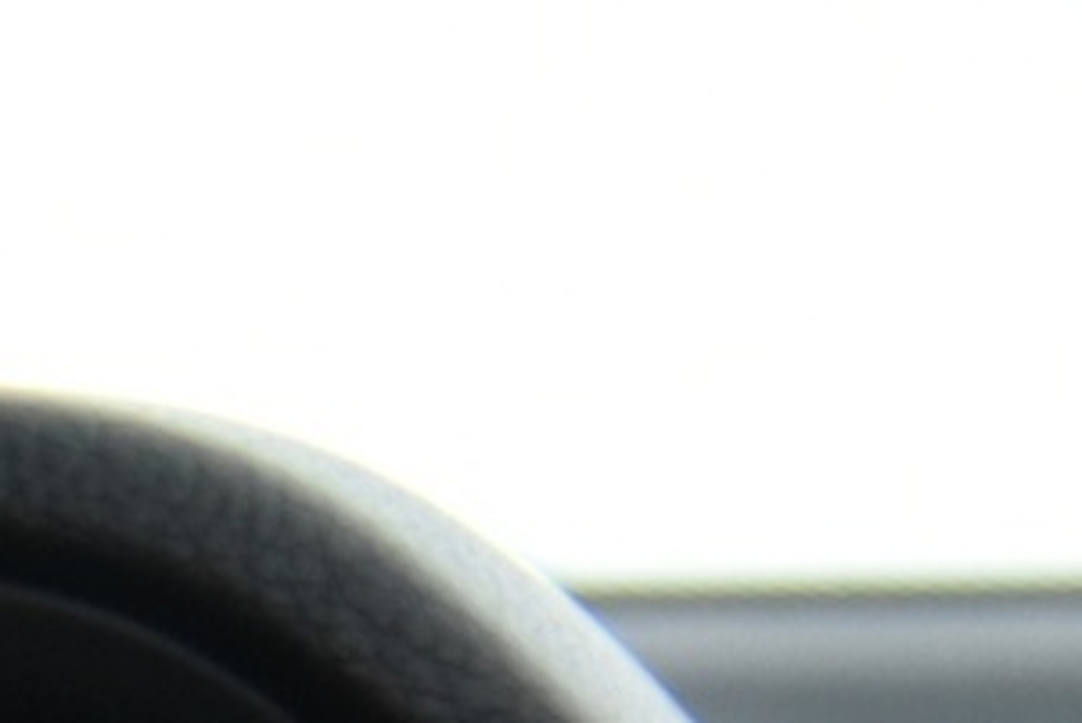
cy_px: 1885
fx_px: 7758
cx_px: -1618
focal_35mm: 258
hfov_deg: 7.4
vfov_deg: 5.1
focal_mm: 48
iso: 4000
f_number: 4
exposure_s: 1/50
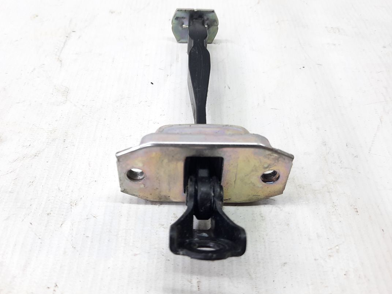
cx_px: 173
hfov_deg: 63.2
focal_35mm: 28
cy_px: 146
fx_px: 317
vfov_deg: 49.8
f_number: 2
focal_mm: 4.6
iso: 80
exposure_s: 1/50
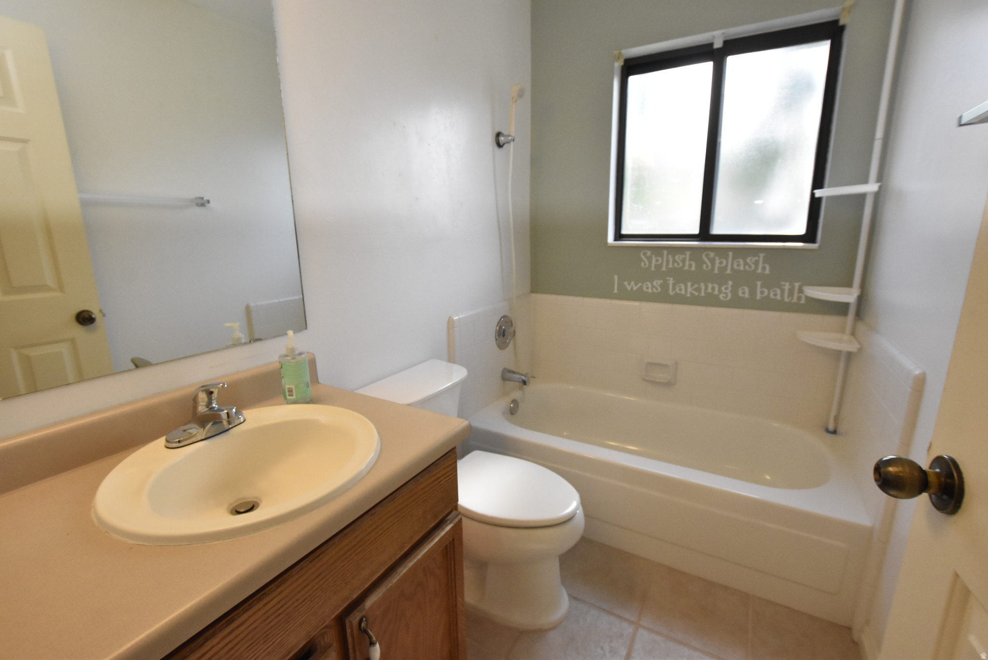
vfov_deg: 77.4
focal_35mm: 15
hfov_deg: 100.4
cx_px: 494
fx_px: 412
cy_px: 330
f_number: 5.6
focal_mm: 10
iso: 3200
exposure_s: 1/750
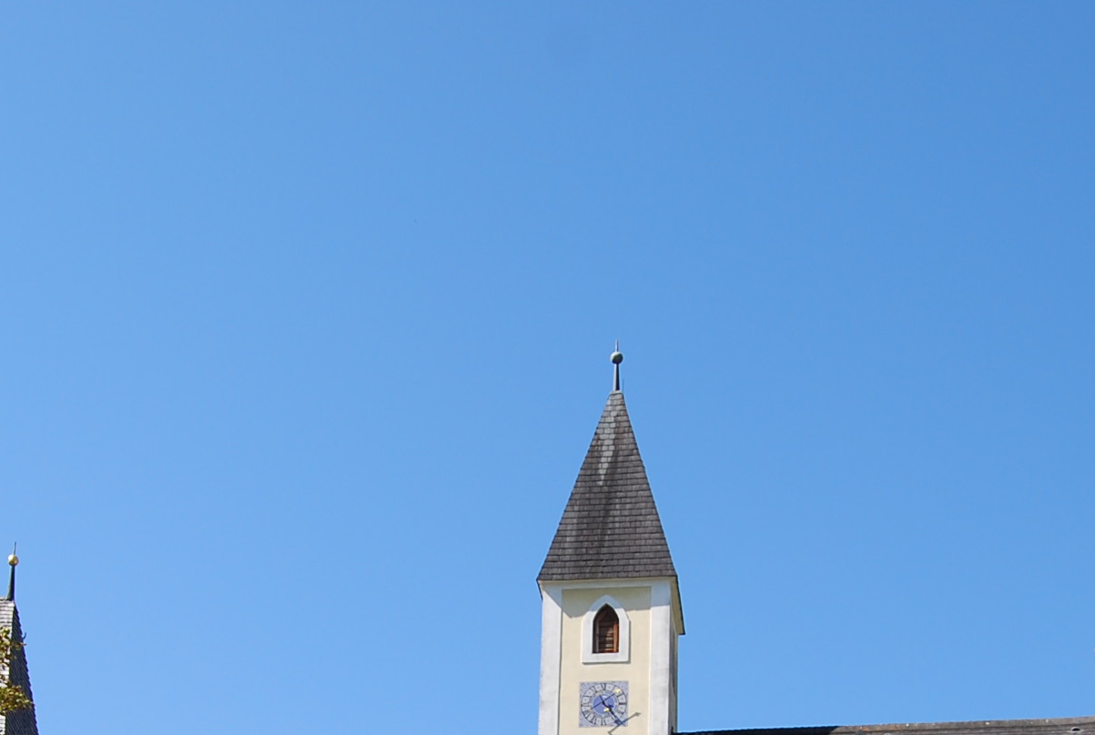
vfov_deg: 20.1
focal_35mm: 65
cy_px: 804
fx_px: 1981
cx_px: 493
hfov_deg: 30.9
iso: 100
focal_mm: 18
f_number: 7.1
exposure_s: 1/200
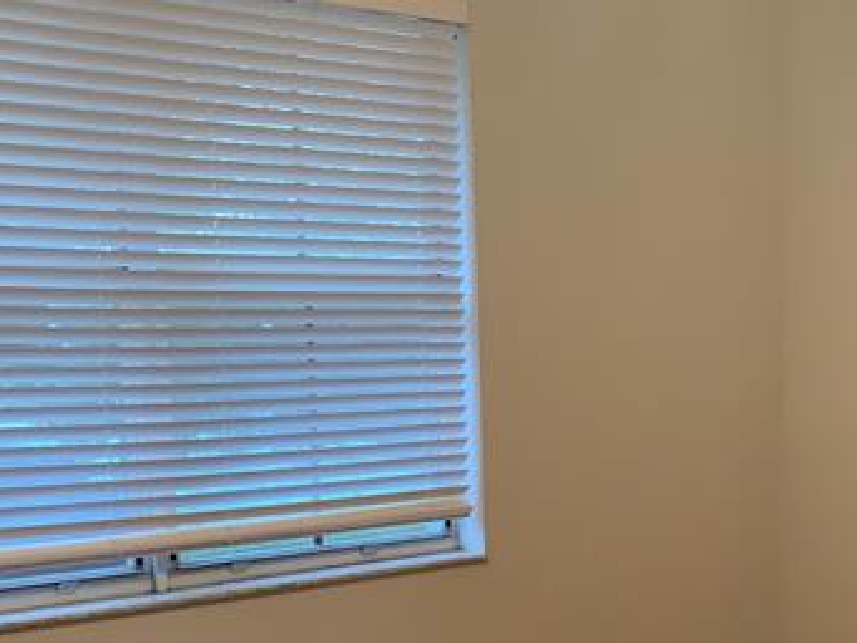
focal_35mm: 61
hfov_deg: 31.3
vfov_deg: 23.8
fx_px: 1511
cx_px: 598
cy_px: 470
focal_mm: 4.25
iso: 160
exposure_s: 1/60
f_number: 1.8
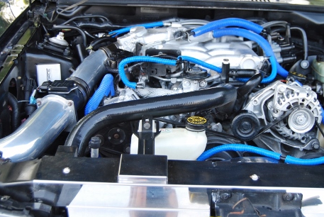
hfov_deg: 31.8
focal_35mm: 63
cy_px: 80
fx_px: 568
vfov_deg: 21.6
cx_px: 172
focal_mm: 30
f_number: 4.2
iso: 200
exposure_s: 1/60
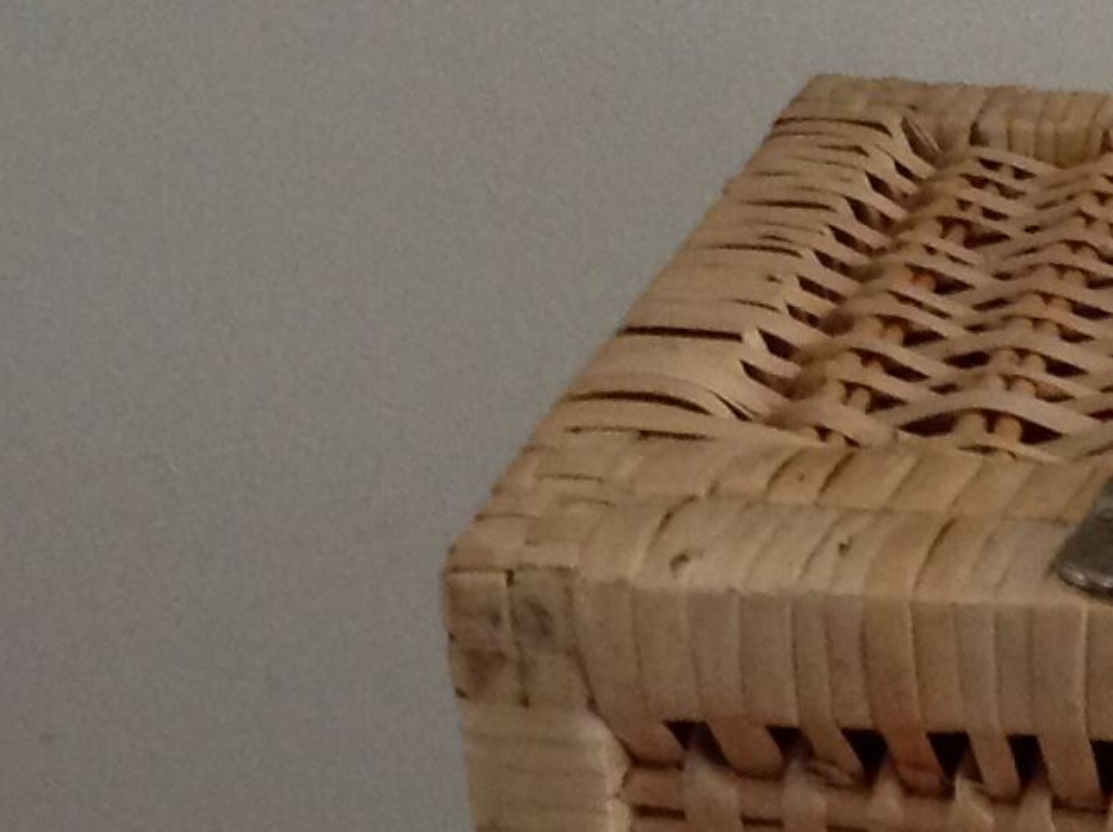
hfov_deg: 12.8
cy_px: 1256
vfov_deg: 10.4
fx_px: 4431
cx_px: 2080
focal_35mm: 138
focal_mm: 4.28
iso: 200
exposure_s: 1/15
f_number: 2.4
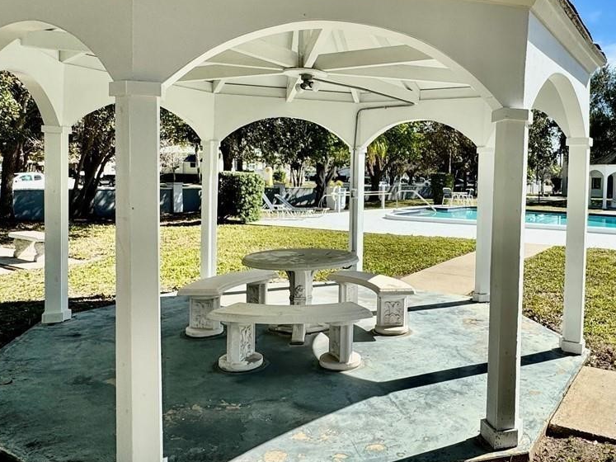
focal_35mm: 30
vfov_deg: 46.6
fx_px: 534
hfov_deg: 58.6
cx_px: 411
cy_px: 196
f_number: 2.2
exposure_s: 1/1927
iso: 50
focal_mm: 2.22
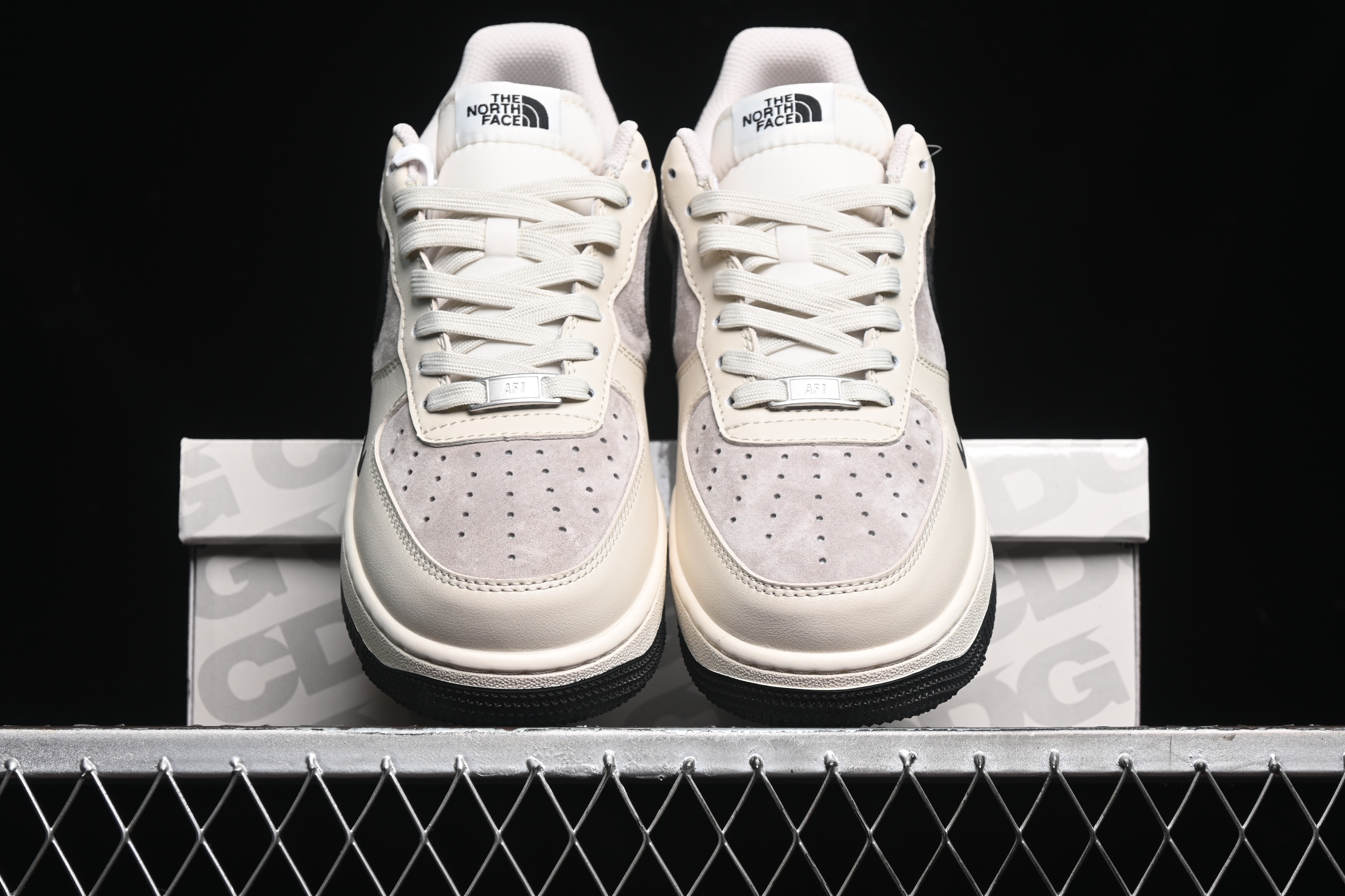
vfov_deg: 18.2
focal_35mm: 75
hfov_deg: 27.0
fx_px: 2802
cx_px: 672
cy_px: 448
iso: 160
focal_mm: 50
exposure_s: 1/60
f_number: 6.3
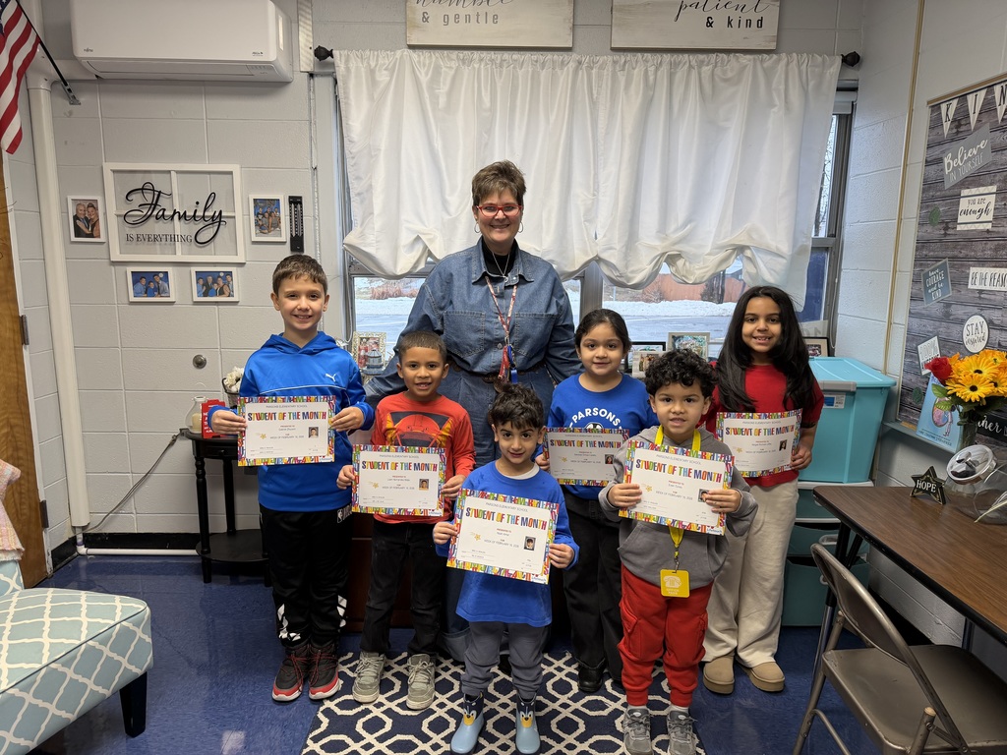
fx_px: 698
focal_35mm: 24
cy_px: 378
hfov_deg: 71.6
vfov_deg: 56.8
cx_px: 504
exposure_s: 1/60
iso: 125
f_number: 1.78
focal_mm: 6.76
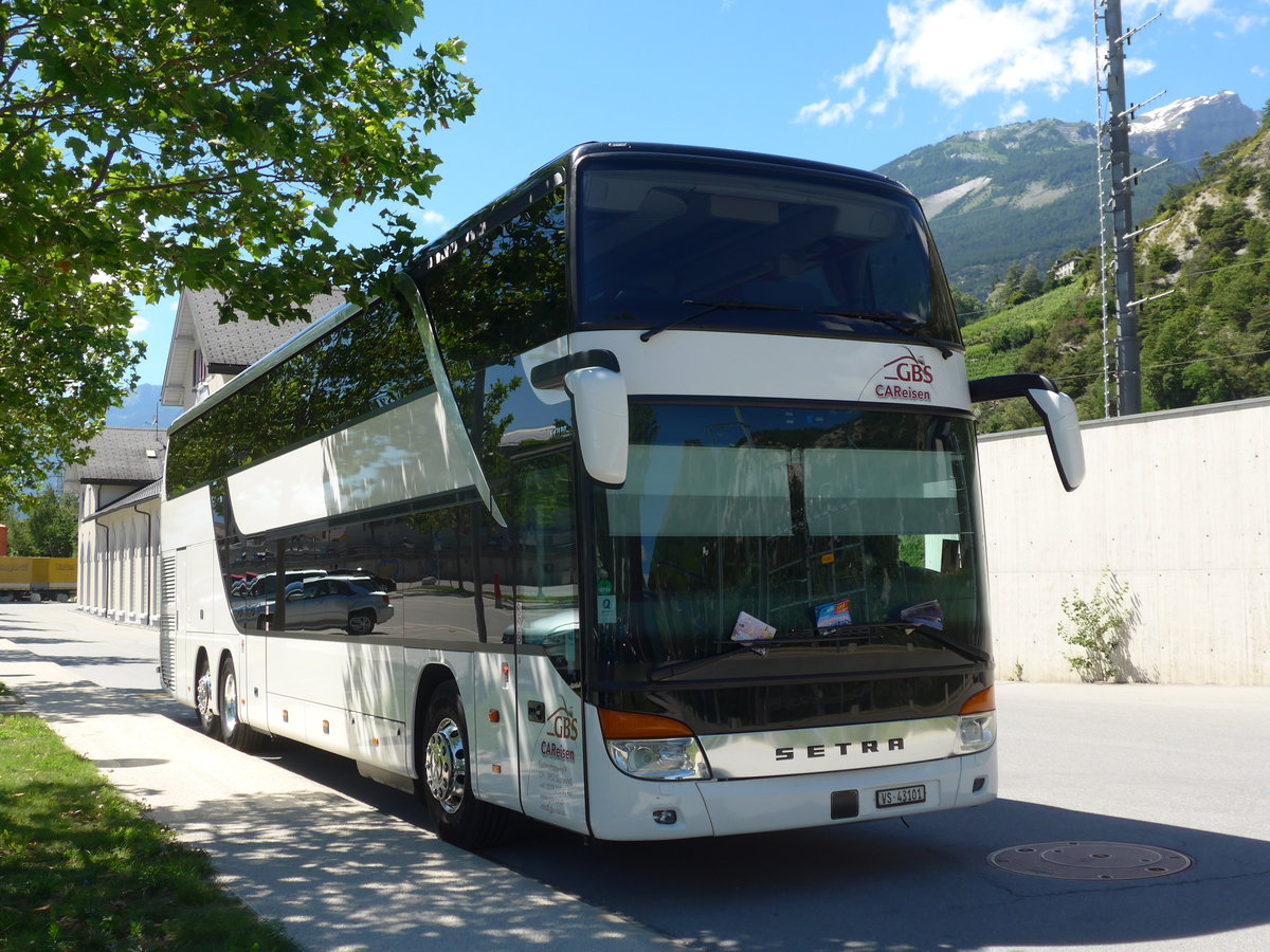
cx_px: 635
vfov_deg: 35.1
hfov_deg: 45.8
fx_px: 1504
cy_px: 476
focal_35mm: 41
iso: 80
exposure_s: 1/1000
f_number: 2.8
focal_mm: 8.4
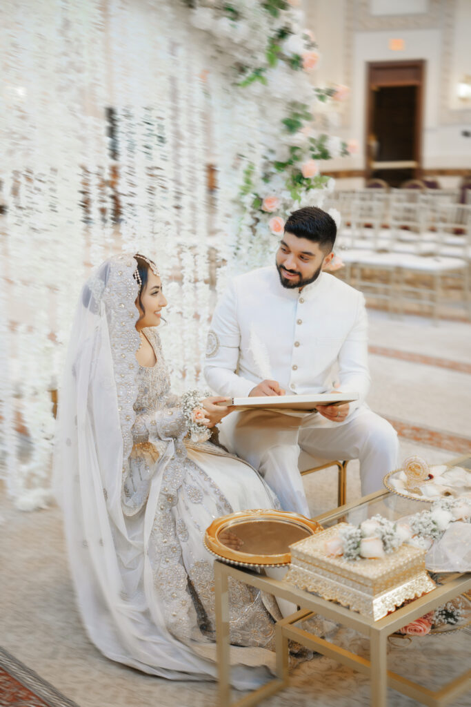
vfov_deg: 39.6
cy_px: 354
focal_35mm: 50
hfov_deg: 27.0
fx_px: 981
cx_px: 236
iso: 1000
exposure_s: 1/200
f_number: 2
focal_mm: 50
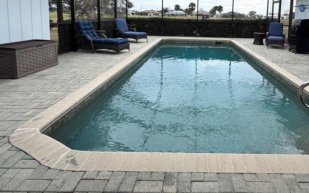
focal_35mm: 25
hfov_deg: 71.1
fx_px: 211
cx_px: 198
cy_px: 37
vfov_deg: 46.6
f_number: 2.2
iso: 40
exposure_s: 1/812
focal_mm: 2.22
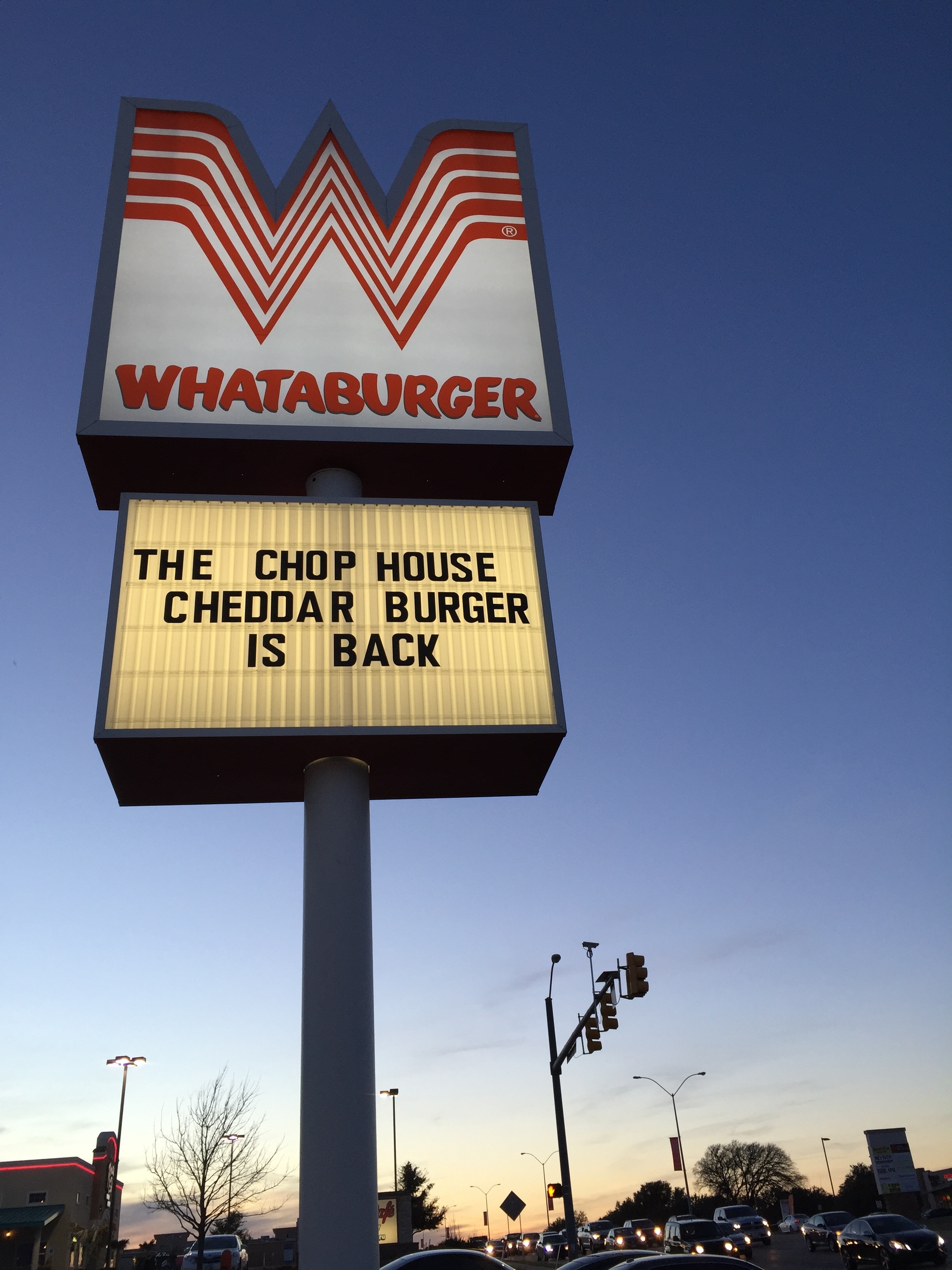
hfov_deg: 48.2
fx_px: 1063
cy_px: 635
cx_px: 476
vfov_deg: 61.7
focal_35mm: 29
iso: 40
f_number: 2.2
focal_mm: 4.15
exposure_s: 1/120
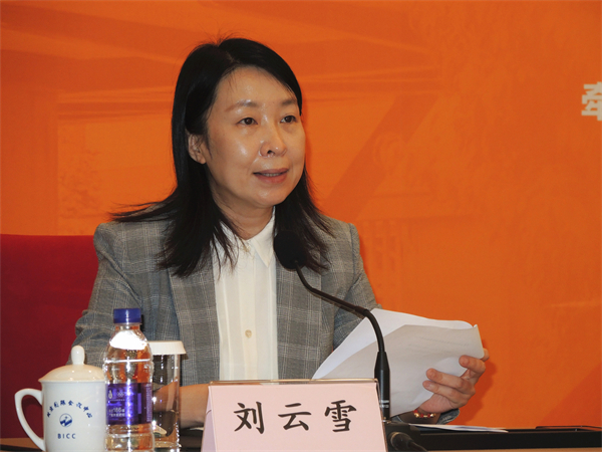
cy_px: 226
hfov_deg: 13.0
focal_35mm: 152
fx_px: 2643
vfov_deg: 9.8
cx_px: 301
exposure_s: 1/100
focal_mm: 32.6
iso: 360
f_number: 3.5
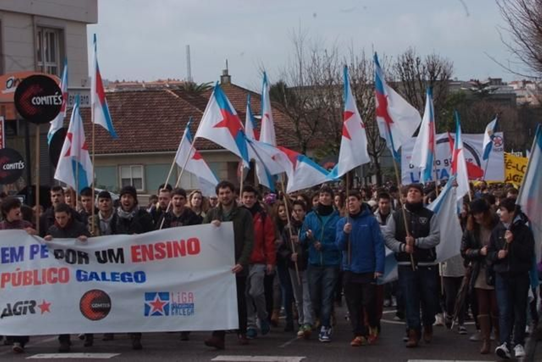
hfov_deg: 19.4
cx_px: 271
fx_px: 1581
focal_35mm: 105
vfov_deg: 13.1
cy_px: 181
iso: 640
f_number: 13
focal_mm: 70
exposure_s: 1/250
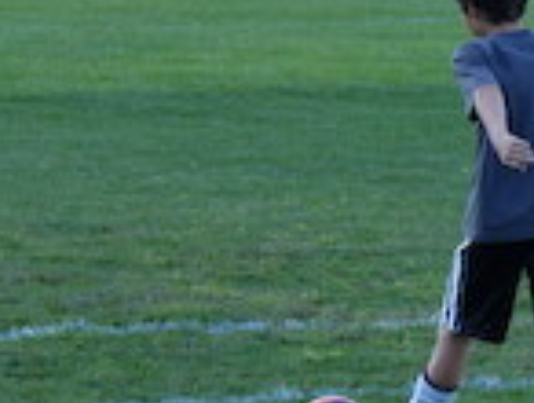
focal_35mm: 649
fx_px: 10028
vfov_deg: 2.3
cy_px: -33
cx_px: -93
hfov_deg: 3.0
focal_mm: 32
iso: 100
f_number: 3.5
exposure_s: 1/125
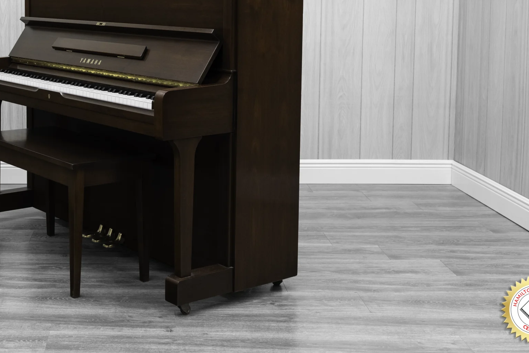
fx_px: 852
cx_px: 138
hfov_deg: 33.8
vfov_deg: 23.0
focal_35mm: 58
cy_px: 61
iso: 1000
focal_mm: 35
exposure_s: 1/60
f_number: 5.6
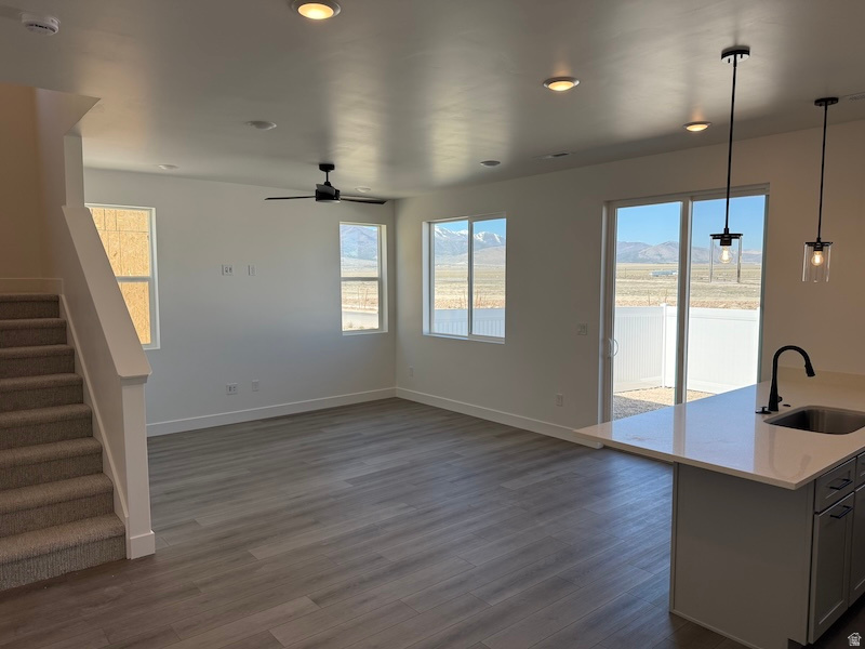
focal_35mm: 24
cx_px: 432
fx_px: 600
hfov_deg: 71.6
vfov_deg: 56.8
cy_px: 324
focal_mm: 6.76
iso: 100
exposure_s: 1/1174
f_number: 1.78
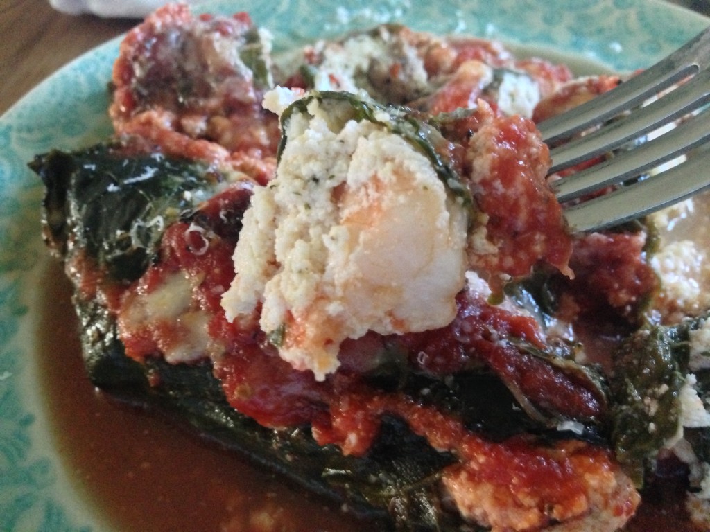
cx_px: 355
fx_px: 677
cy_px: 266
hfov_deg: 55.4
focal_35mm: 33
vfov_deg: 42.9
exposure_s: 1/15
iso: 800
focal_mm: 4.12
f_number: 2.4
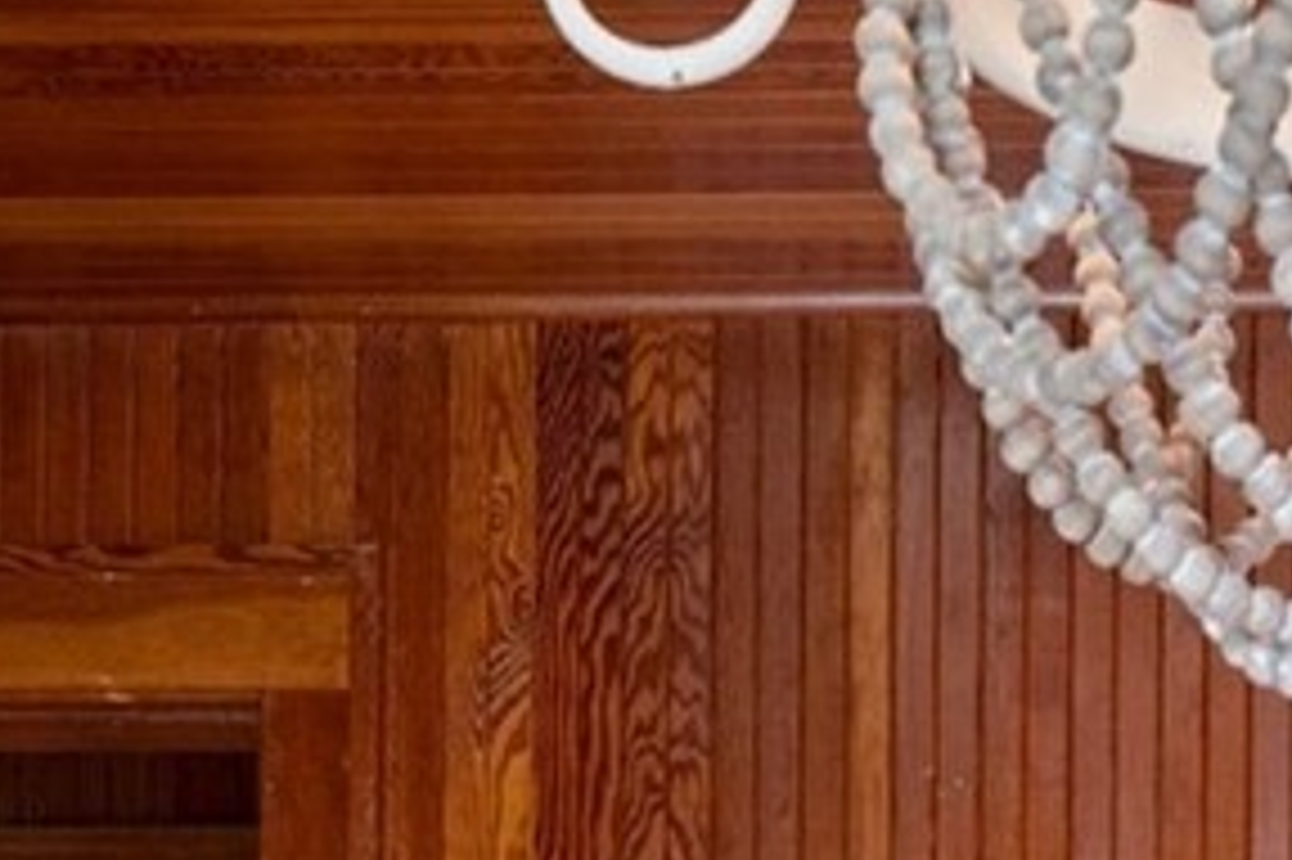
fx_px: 2798
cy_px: 1504
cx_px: 1269
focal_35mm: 78
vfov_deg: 15.3
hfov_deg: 24.9
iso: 1000
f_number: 5
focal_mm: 14
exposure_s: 1/13
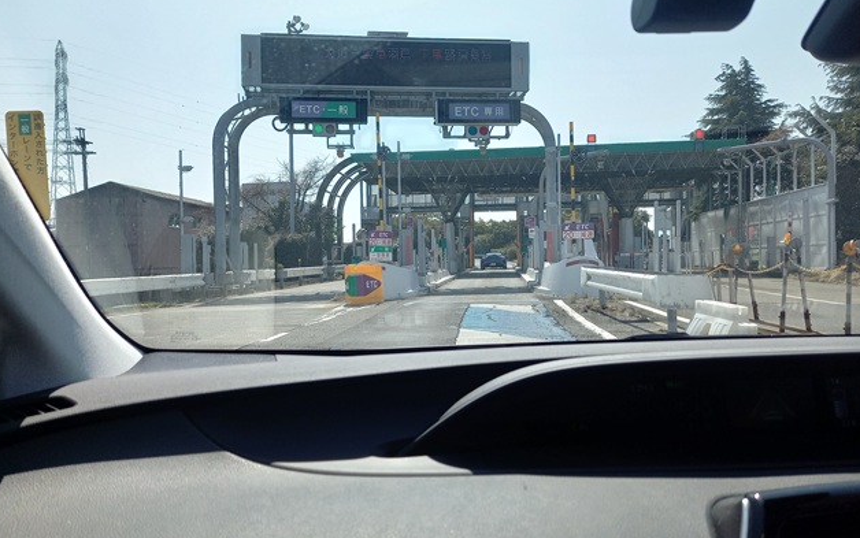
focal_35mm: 27
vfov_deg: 46.1
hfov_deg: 68.4
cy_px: 278
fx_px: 633
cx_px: 426
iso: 50
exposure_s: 1/861
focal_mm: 4.65
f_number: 1.8
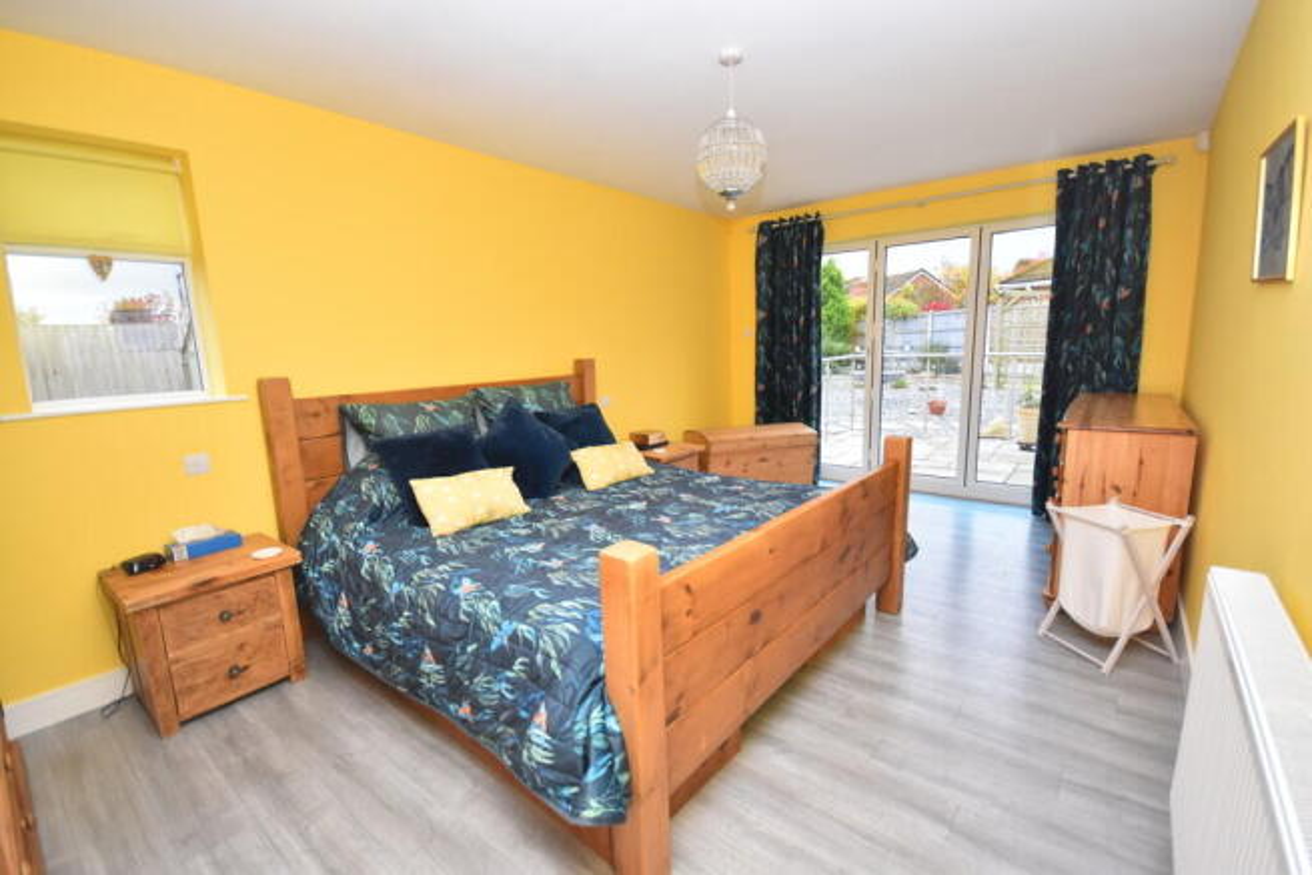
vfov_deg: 77.4
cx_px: 656
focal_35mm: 15
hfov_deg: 100.4
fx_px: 547
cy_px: 438
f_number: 4
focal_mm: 10
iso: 800
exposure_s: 1/125
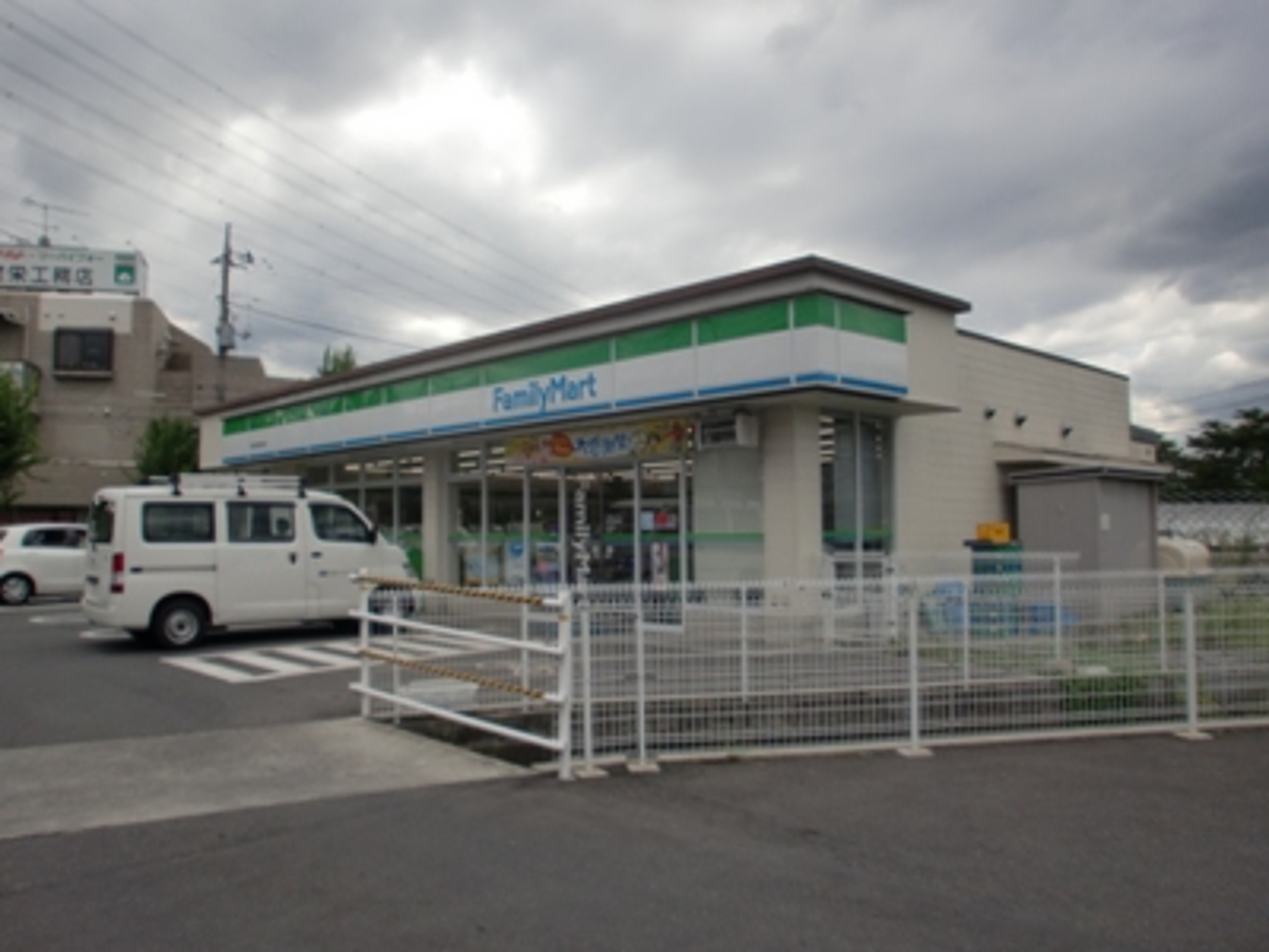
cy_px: 476
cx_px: 634
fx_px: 1026
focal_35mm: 28
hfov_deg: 63.4
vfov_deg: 49.7
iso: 64
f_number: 7.8
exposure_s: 1/160
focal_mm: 4.65
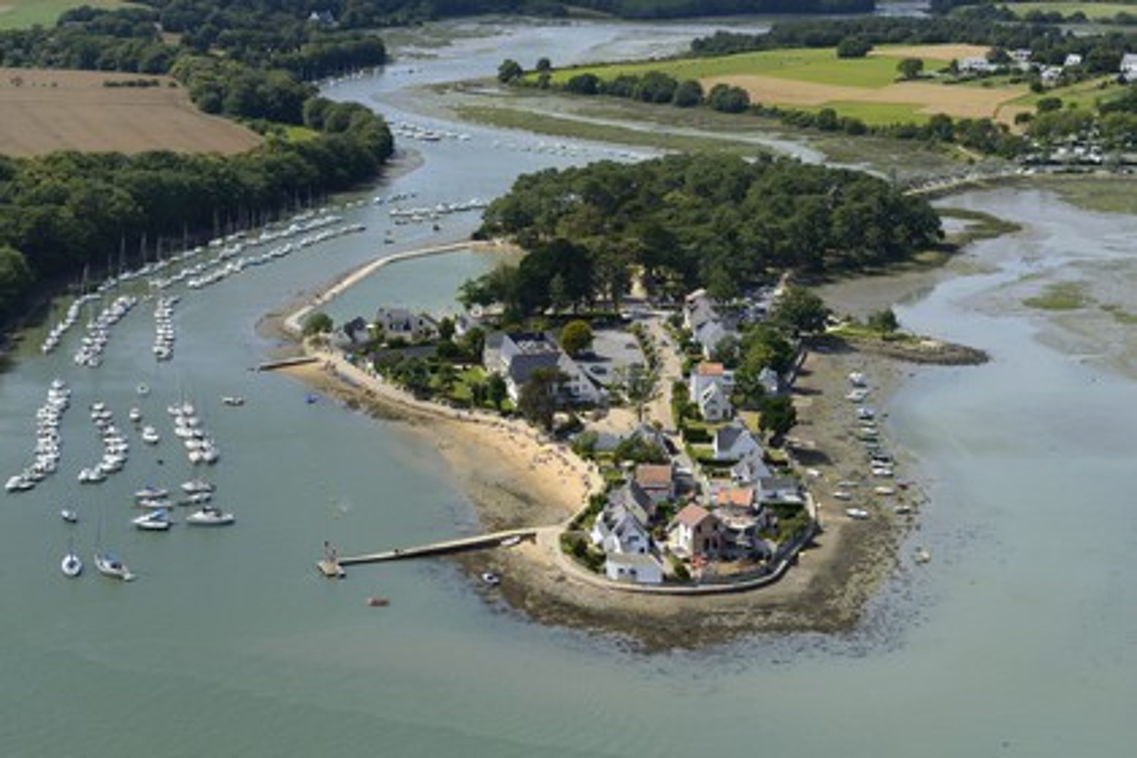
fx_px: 2084
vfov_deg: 20.6
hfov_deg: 30.5
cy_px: 379
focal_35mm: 66
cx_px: 568
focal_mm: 66
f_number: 8
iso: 400
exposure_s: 1/1000
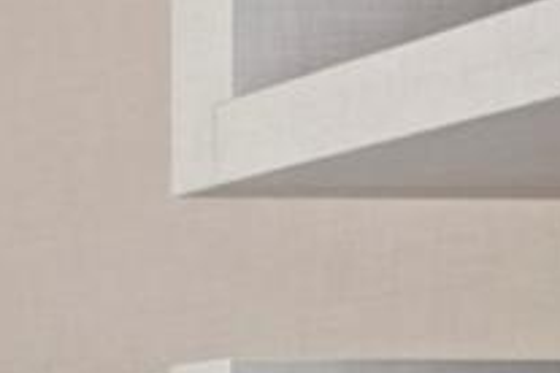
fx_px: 1680
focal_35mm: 108
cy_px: 608
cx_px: -1112
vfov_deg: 11.9
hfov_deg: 11.4
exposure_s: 2
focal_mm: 14
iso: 100
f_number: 9
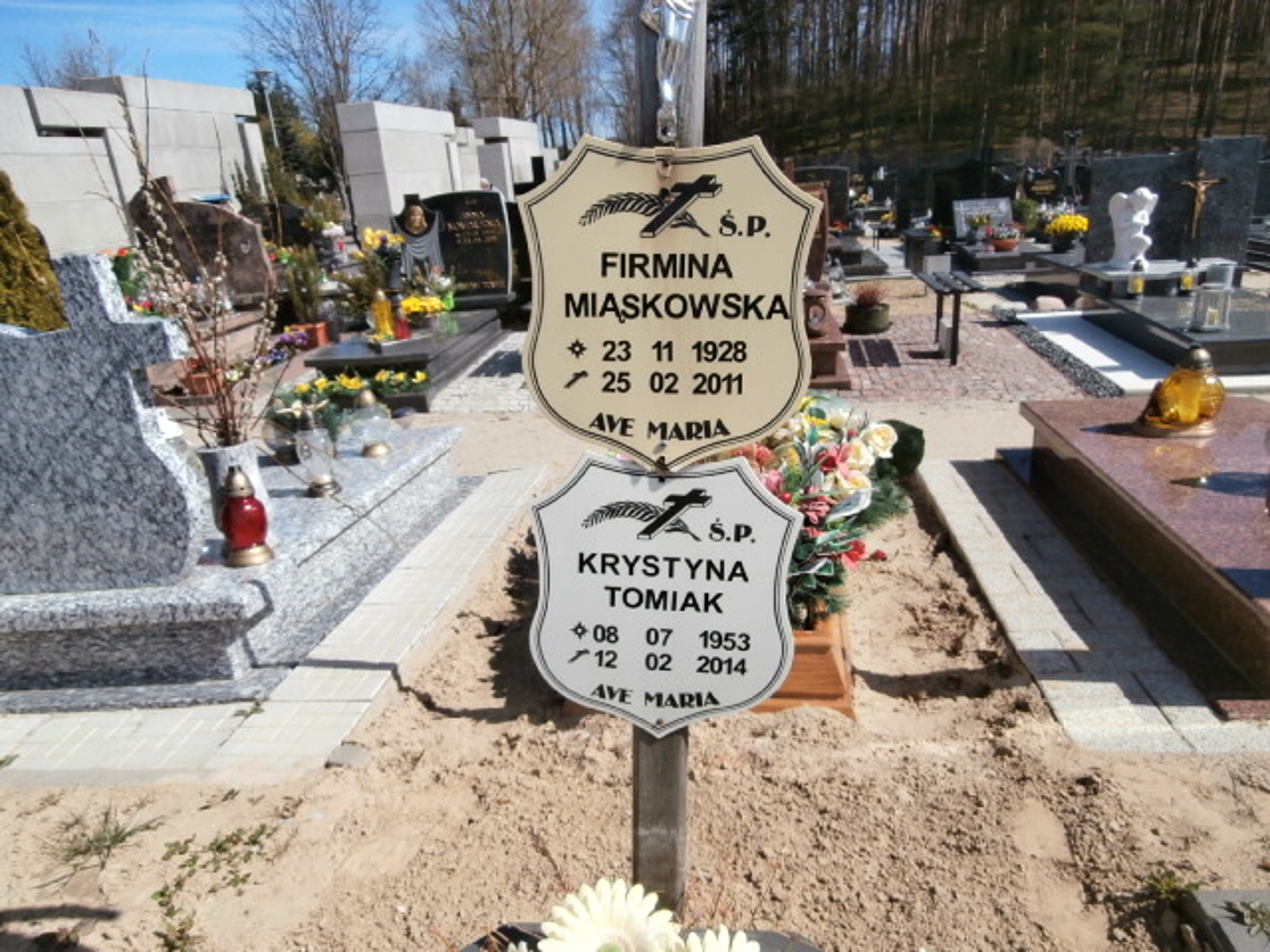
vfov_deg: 56.8
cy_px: 476
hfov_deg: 71.6
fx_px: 881
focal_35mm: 24
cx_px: 635
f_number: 3
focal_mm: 4.2
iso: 100
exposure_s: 1/1600
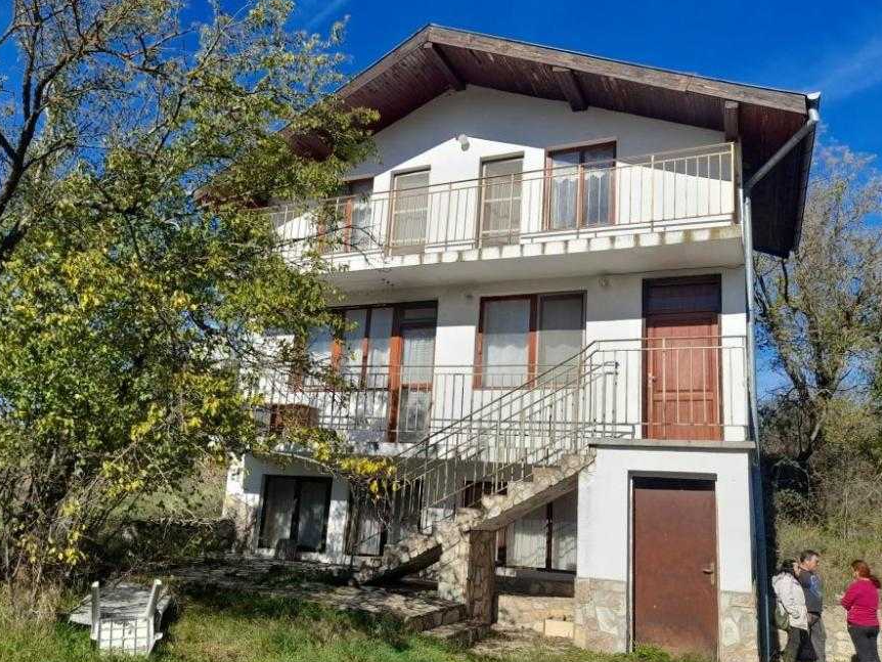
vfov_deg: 48.2
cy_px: 351
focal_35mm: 29
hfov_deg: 61.6
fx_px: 739
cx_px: 421
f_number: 2
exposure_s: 1/1016
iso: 20
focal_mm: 4.6
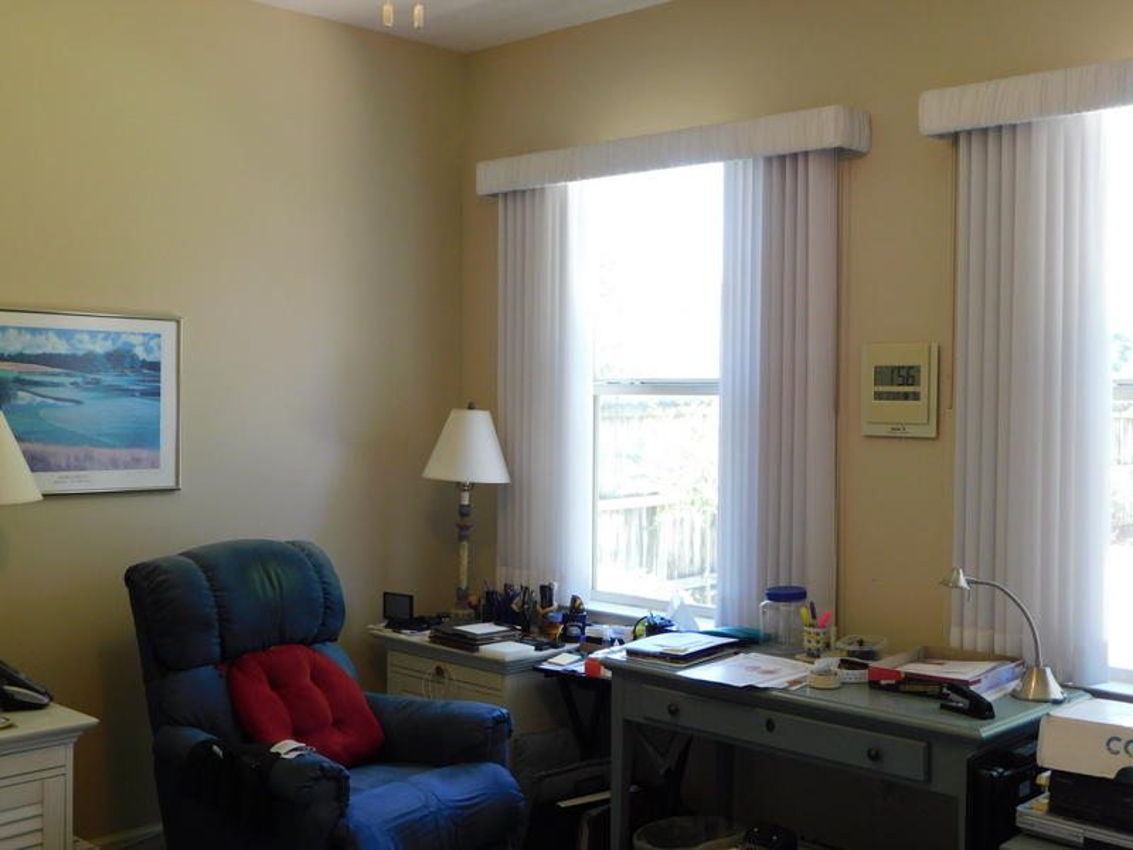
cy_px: 425
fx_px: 1309
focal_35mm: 40
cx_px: 566
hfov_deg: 46.8
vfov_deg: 36.0
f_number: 3.6
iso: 220
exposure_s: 1/30
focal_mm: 7.1
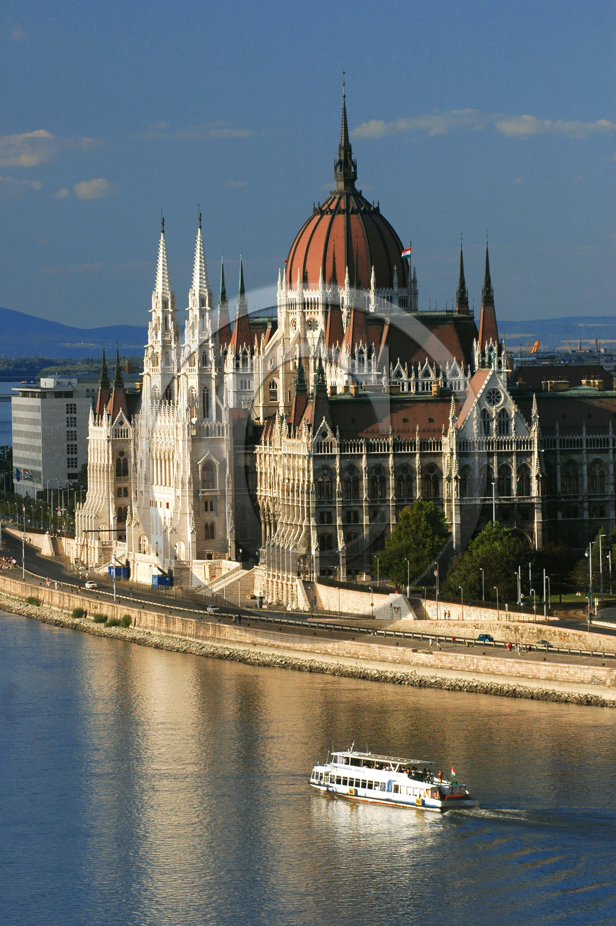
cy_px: 463
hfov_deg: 5.9
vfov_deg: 8.9
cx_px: 308
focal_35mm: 232
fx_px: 5977
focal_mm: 155
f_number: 6.3
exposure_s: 1/250
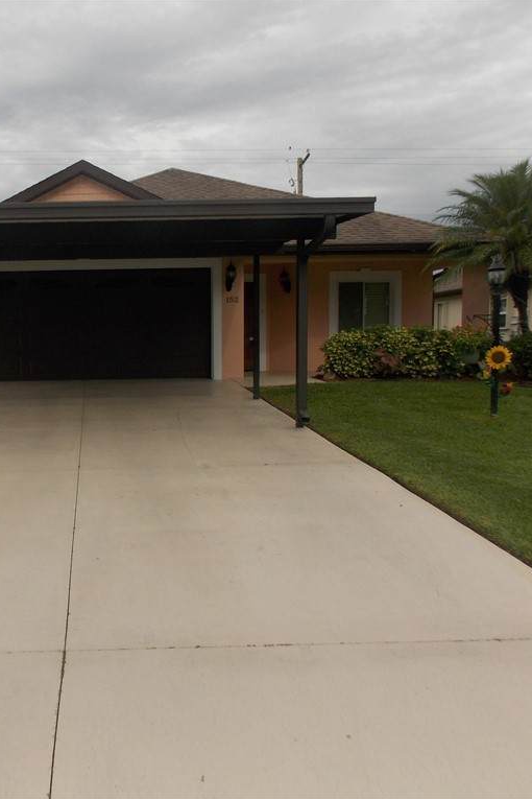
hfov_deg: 39.2
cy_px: 399
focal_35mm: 32
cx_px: 90
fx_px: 709
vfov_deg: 58.7
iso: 80
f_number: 3.1
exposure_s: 1/640
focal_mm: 4
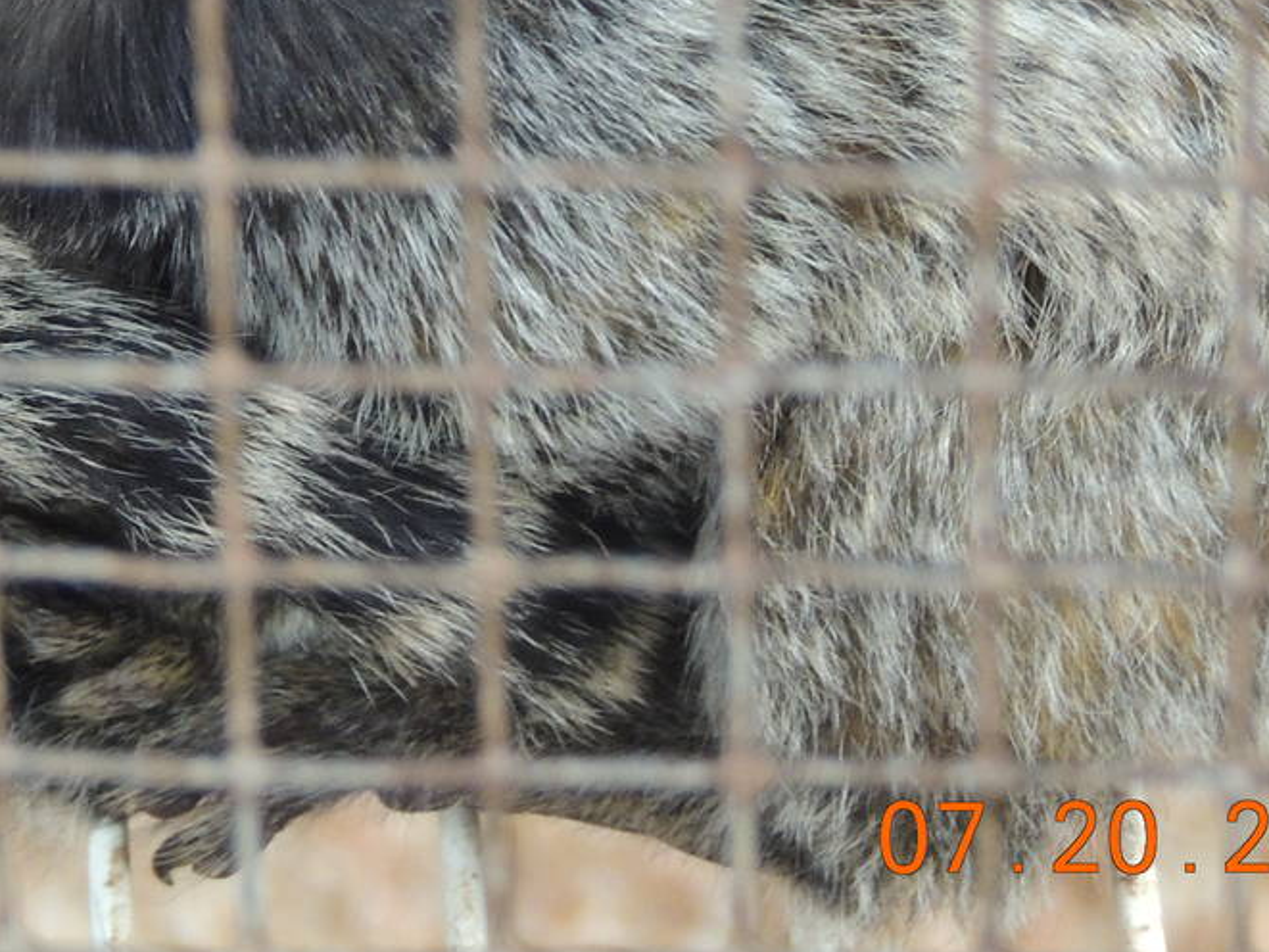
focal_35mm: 351
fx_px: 12870
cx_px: 395
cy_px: -69
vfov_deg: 4.2
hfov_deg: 5.6
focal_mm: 25.8
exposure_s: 1/100
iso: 400
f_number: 4.4
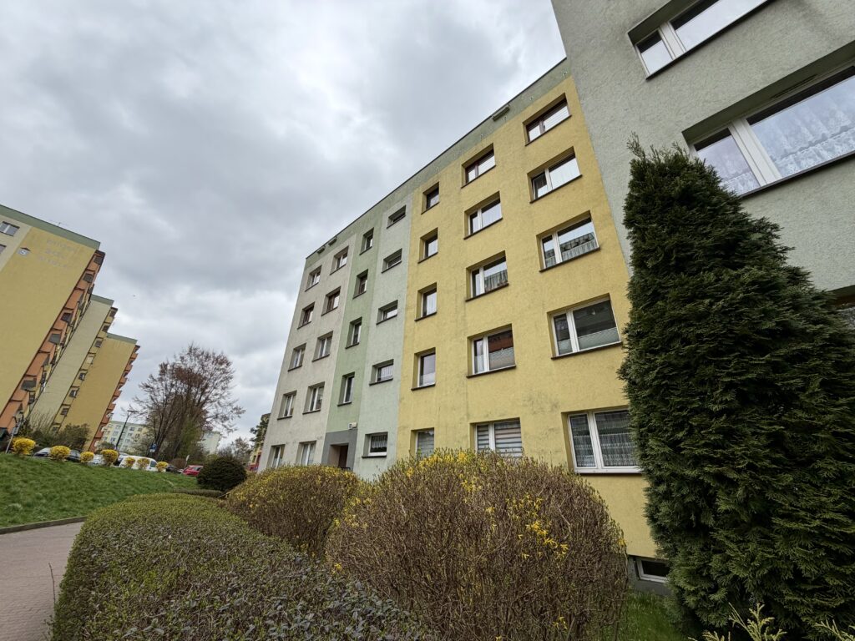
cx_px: 428
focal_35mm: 14
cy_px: 320
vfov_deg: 85.7
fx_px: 346
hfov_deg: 102.1
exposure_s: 1/585
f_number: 2.2
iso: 40
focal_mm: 2.22
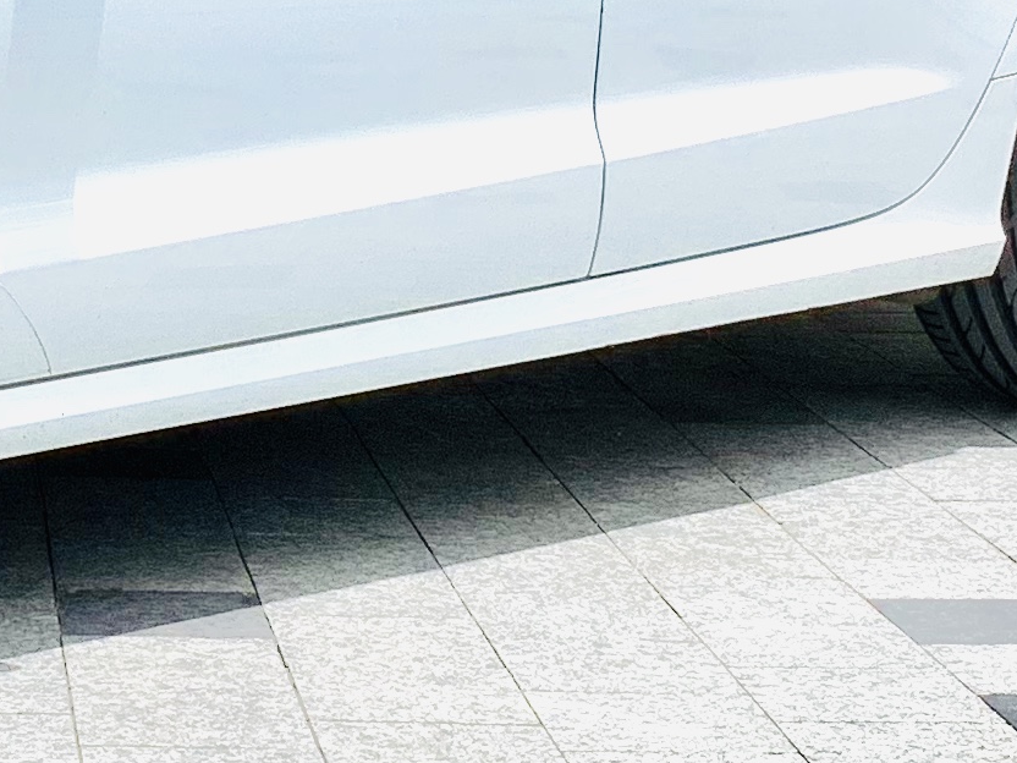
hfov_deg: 15.2
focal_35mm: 126
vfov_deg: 11.5
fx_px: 3702
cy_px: -234
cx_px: -149
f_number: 1.8
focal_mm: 4.25
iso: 25
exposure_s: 1/2681
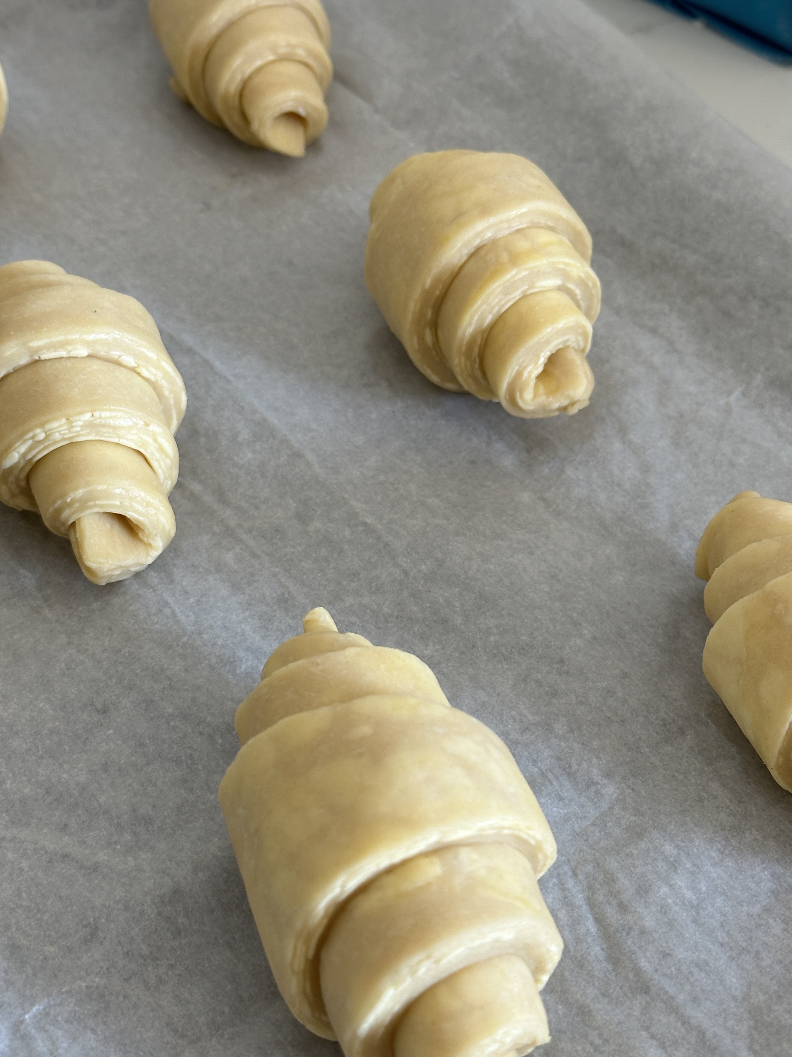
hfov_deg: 26.6
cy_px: 527
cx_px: 399
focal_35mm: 55
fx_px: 1678
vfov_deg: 34.9
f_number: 1.78
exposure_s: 1/88
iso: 80
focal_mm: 6.86
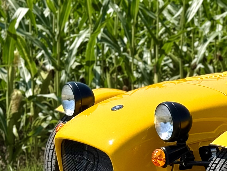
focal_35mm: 169
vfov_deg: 8.8
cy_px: 90
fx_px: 1108
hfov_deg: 11.3
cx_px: 318
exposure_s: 1/5587
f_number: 1.78
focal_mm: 6.76
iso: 80
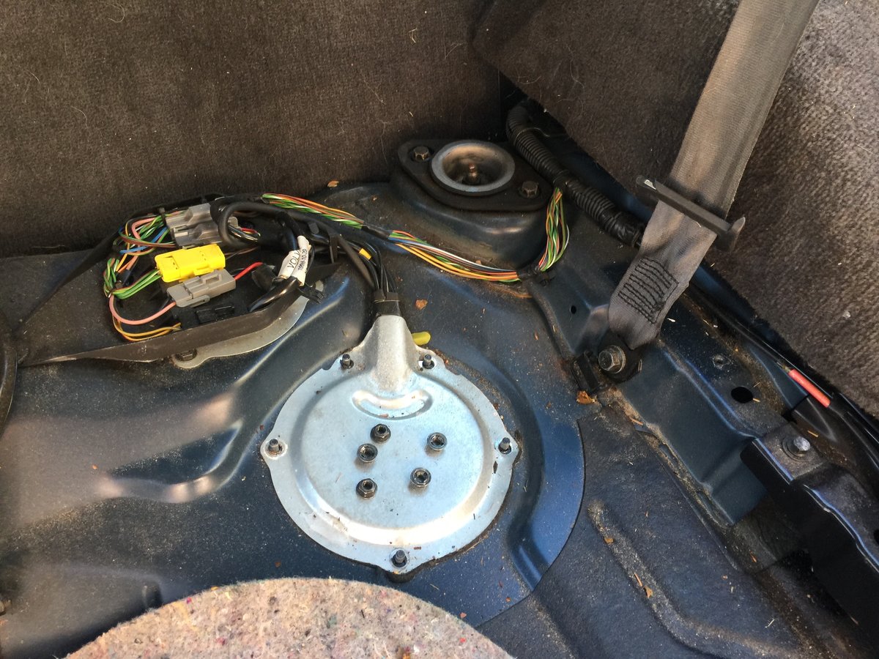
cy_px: 330
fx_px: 736
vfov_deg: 48.2
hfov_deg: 61.7
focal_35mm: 29
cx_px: 440
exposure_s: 1/30
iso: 50
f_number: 2.2
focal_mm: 4.15
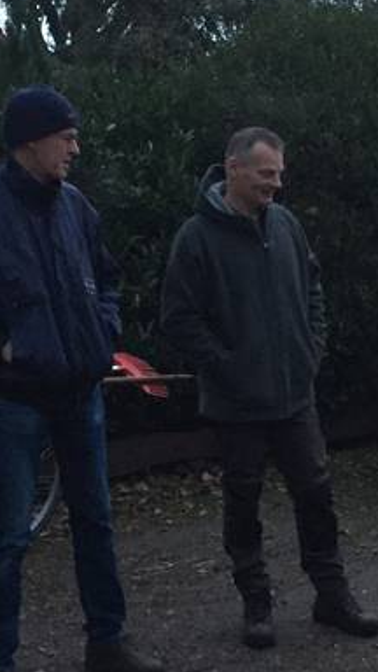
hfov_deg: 16.3
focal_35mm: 74
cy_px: 256
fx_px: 1319
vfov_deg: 28.5
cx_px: 225
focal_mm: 4.15
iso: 250
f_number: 2.2
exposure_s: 1/20
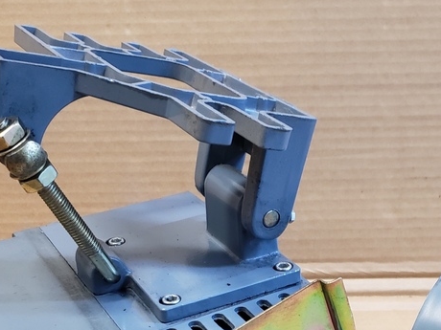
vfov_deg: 24.1
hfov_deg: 33.7
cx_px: 265
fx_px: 726
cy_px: 354
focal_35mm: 57
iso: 250
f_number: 1.5
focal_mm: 4.3
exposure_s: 1/20
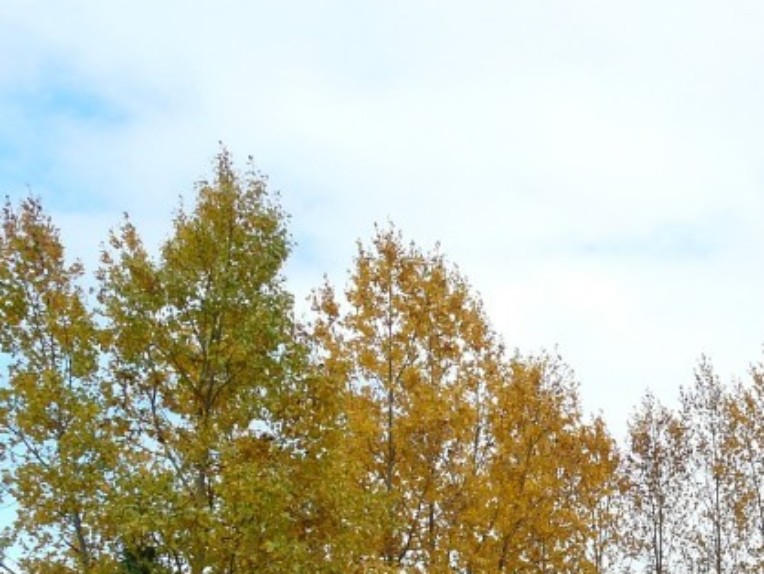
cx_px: 642
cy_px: 653
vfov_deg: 19.7
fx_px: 1568
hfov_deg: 26.7
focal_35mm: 71
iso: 100
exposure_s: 1/250
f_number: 5
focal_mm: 4.7
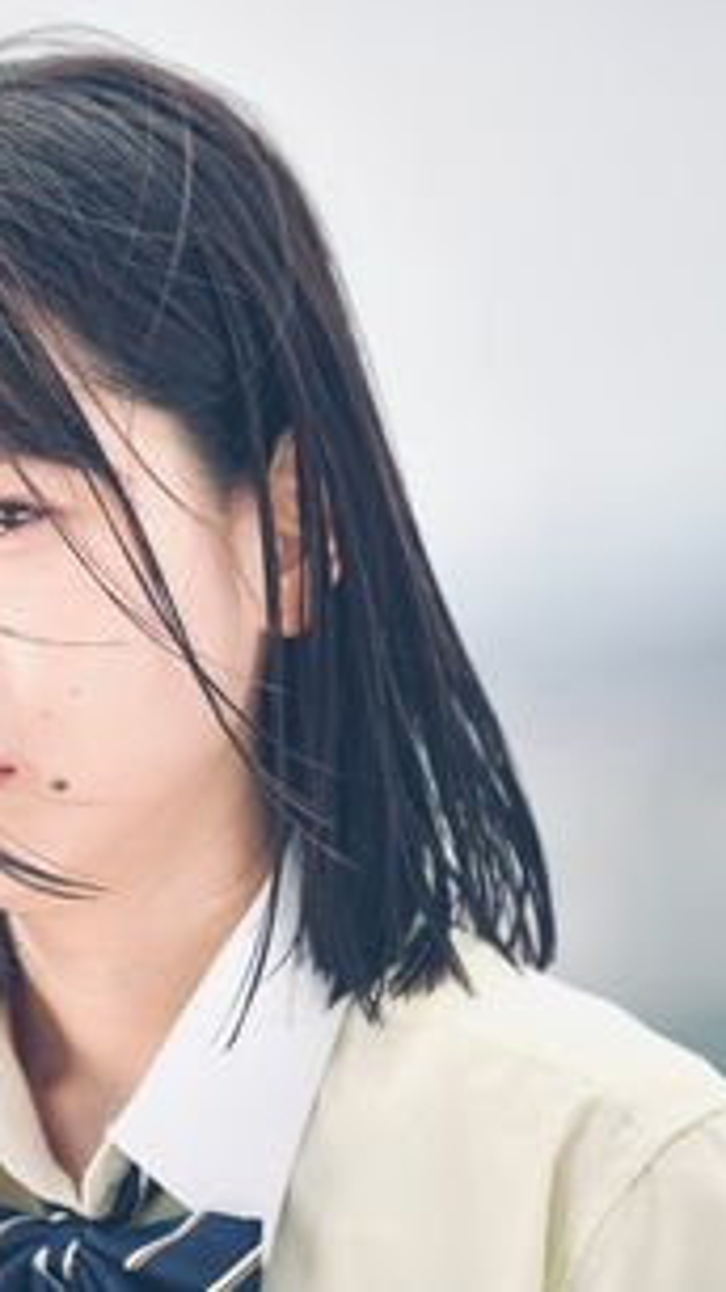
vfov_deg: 6.9
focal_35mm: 312
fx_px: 10684
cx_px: 25
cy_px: 646
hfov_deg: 3.9
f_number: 2.8
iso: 100
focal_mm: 197
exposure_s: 1/2500
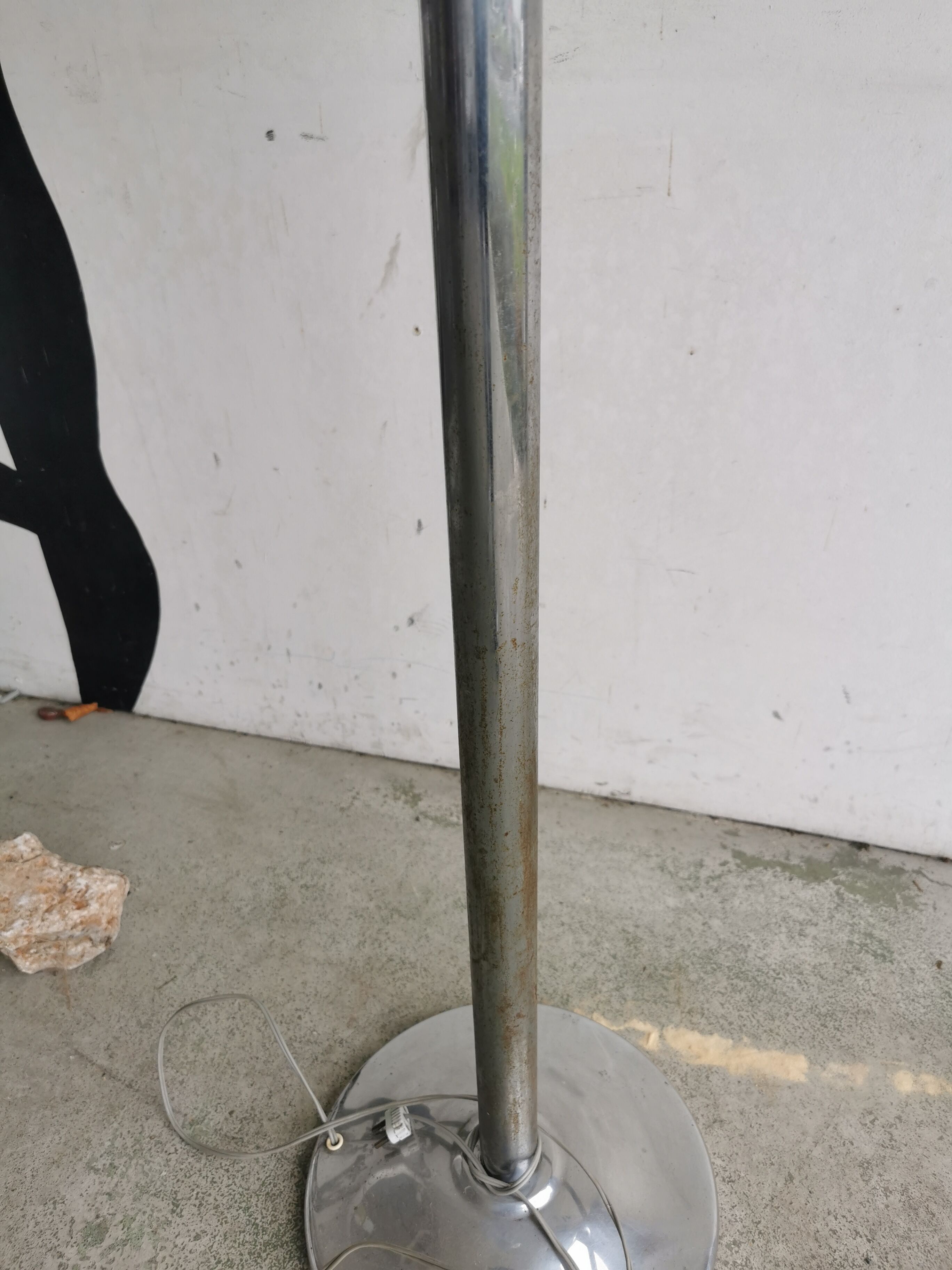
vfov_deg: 65.3
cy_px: 635
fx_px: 990
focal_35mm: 27
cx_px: 476
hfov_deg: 51.4
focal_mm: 5.56
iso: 50
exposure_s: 1/179
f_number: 1.6
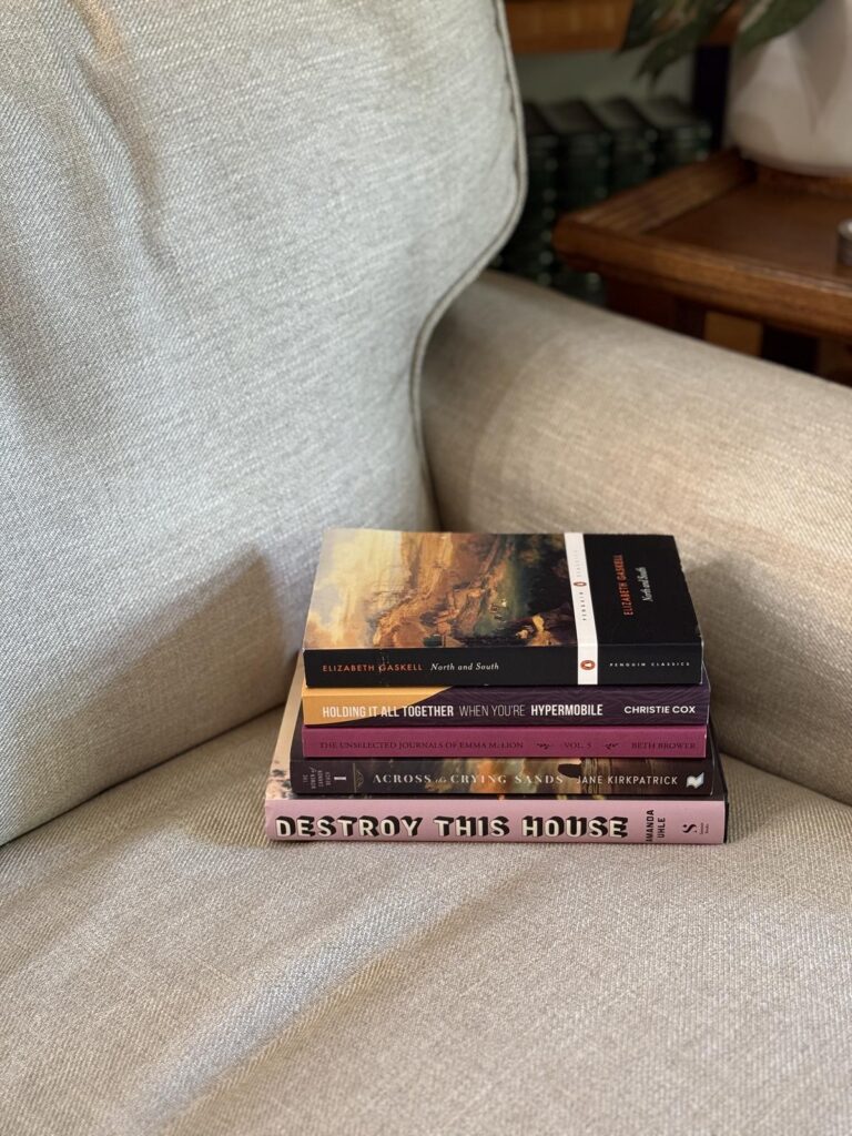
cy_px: 568
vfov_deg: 39.7
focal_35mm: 48
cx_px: 426
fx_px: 1575
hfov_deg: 30.3
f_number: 1.78
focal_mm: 6.76
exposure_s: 1/60
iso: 250
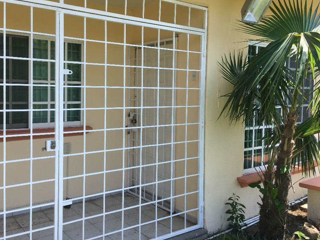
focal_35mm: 34
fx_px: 314
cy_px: 106
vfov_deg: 41.7
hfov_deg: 53.8
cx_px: 139
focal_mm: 4.15
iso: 25
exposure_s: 1/651
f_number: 2.2
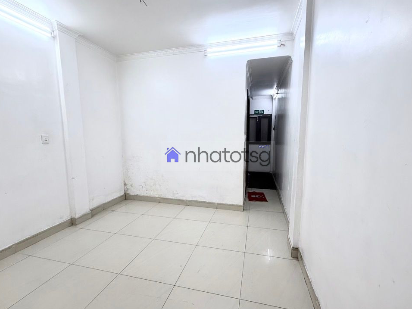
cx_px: 218
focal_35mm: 15
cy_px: 156
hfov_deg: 98.1
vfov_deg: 81.7
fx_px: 179
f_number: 2.2
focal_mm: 2.22
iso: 100
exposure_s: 1/100
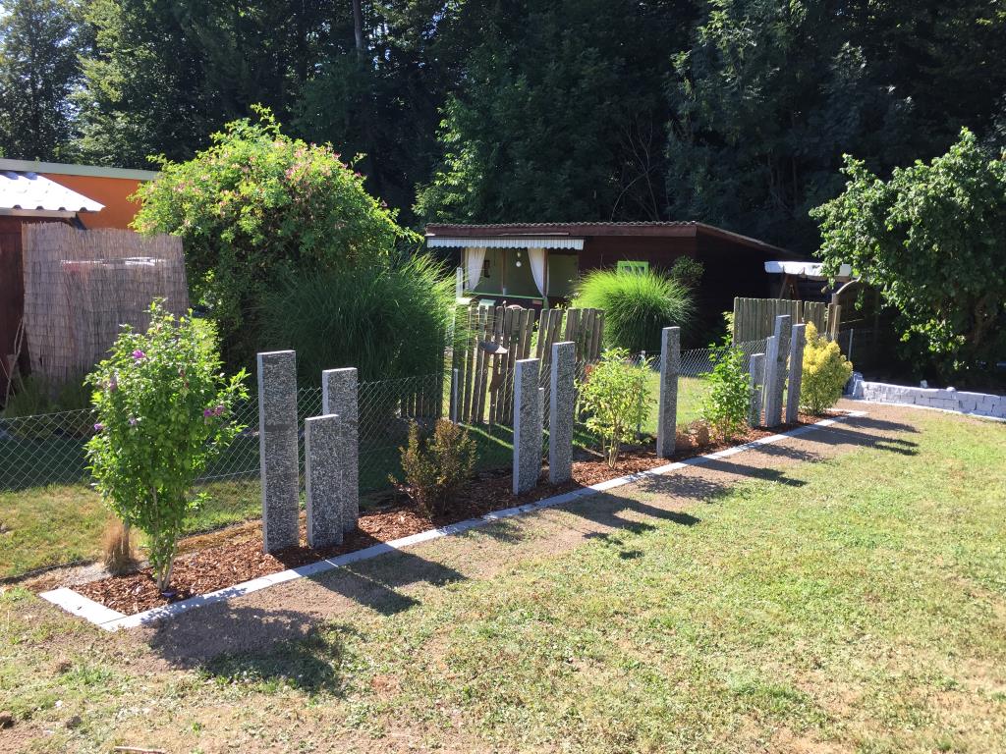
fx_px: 843
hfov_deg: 61.7
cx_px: 503
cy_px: 377
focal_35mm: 29
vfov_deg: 48.2
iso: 32
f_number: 2.2
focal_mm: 4.15
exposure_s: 1/471
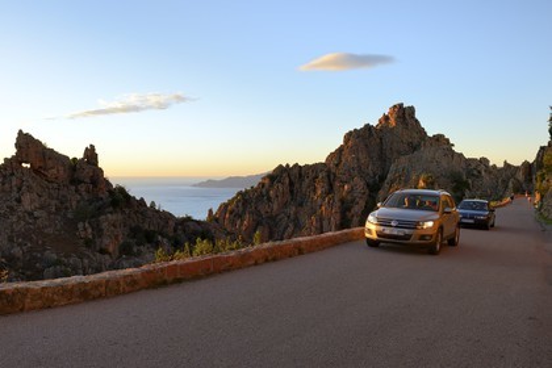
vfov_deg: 53.1
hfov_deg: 73.7
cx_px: 276
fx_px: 368
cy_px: 184
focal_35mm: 24
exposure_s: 1/125
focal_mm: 24
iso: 400
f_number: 8
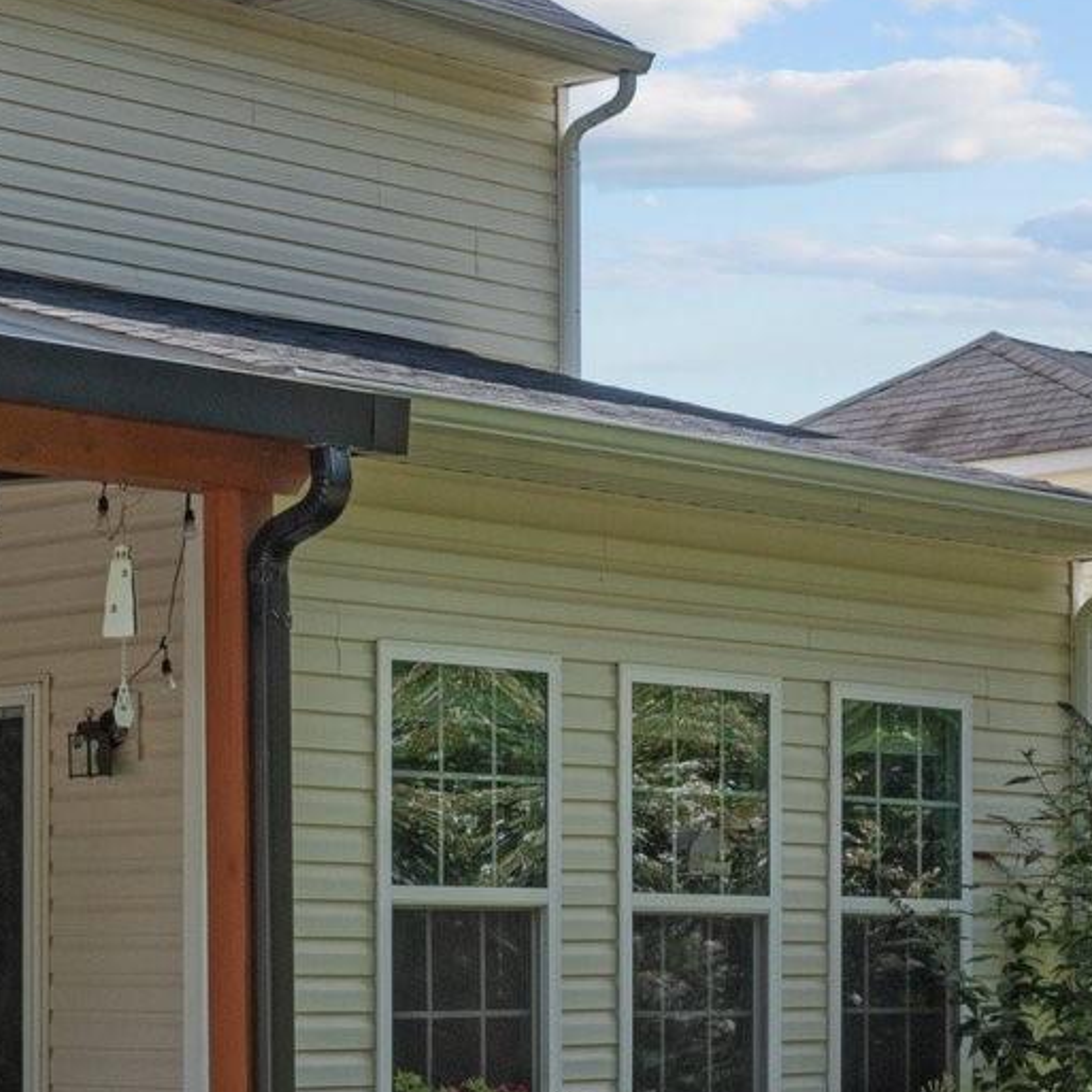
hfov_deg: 17.1
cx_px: -355
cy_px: 1011
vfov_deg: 18.0
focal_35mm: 95
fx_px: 3391
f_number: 5.6
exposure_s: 1/320
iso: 100
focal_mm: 10.26
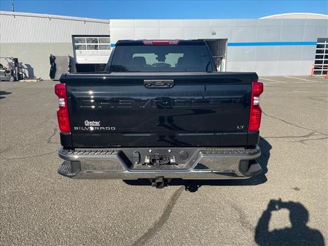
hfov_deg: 67.3
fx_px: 246
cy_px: 123
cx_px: 164
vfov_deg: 53.1
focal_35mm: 26
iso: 32
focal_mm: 4.2
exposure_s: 1/1043
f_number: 1.6
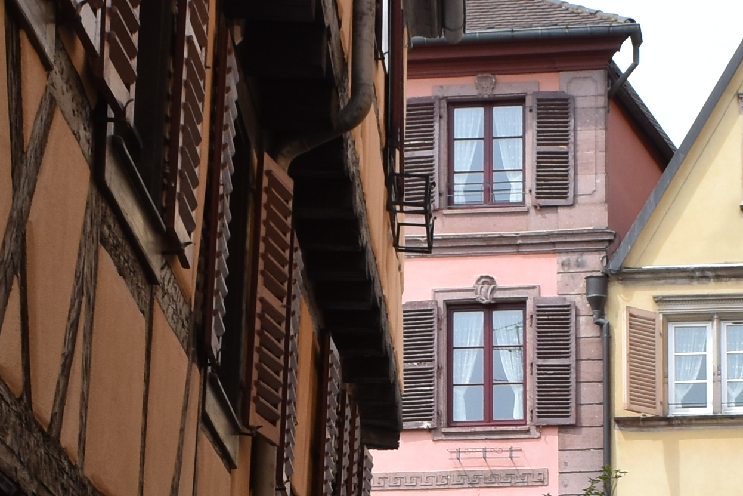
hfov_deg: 15.7
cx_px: 471
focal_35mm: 130
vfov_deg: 10.4
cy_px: 533
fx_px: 2683
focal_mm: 18
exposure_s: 1/320
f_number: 8
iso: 200
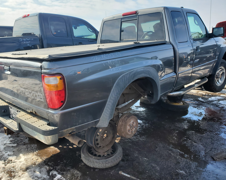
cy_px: 88
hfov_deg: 62.2
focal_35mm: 28
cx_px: 107
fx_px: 187
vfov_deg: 51.5
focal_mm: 4.3
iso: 50
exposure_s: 1/790
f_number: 2.4
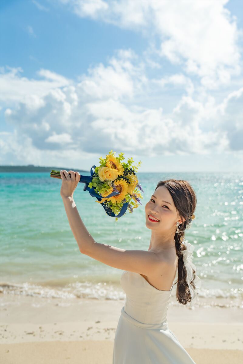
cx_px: 122
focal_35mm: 41
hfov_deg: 32.6
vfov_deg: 47.4
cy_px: 182
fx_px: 415
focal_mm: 41
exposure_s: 1/6400
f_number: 3.5
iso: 250
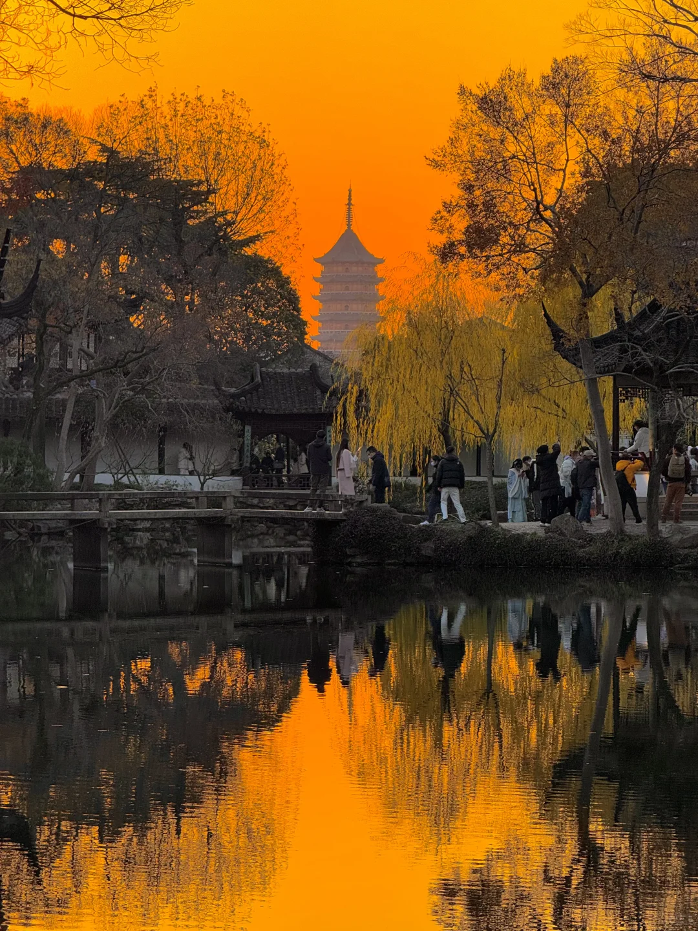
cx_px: 349
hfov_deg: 12.3
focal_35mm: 120
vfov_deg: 16.4
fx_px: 3226
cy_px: 466
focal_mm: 15.66
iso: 50
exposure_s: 1/204
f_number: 2.8
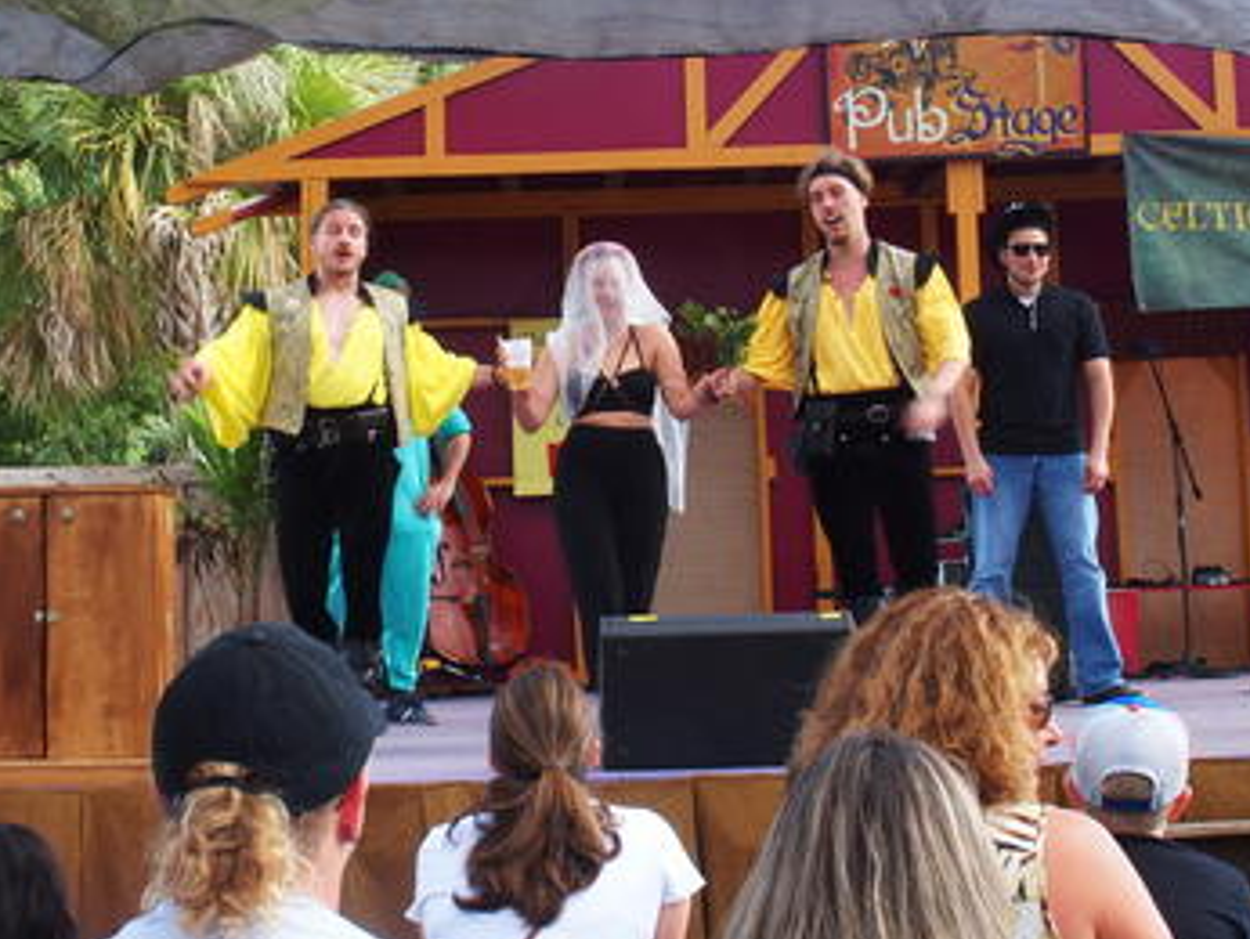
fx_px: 2349
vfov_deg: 22.6
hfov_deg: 29.8
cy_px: 365
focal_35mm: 65
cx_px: 546
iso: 200
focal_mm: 10.8
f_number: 8
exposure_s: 1/50
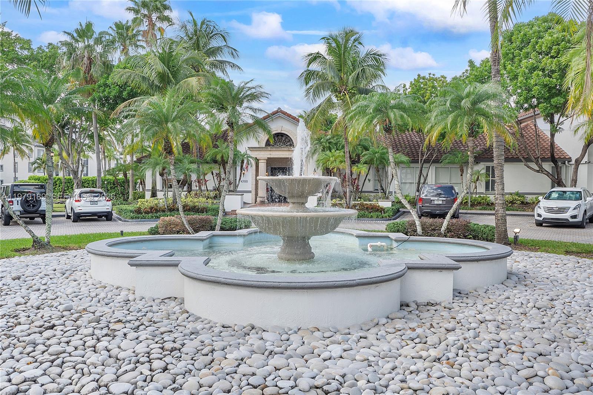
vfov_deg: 43.6
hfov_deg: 61.9
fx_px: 494
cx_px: 296
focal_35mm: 30
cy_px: 198
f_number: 8
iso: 250
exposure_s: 1/125
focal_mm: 20
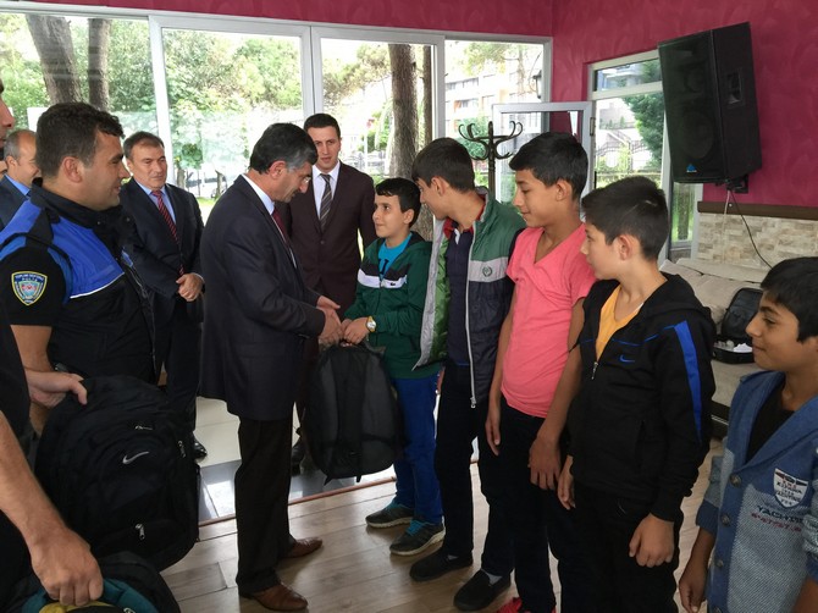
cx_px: 409
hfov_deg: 61.7
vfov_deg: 48.2
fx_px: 685
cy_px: 306
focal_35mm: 29
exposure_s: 1/33
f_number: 2.2
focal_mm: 4.15
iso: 64
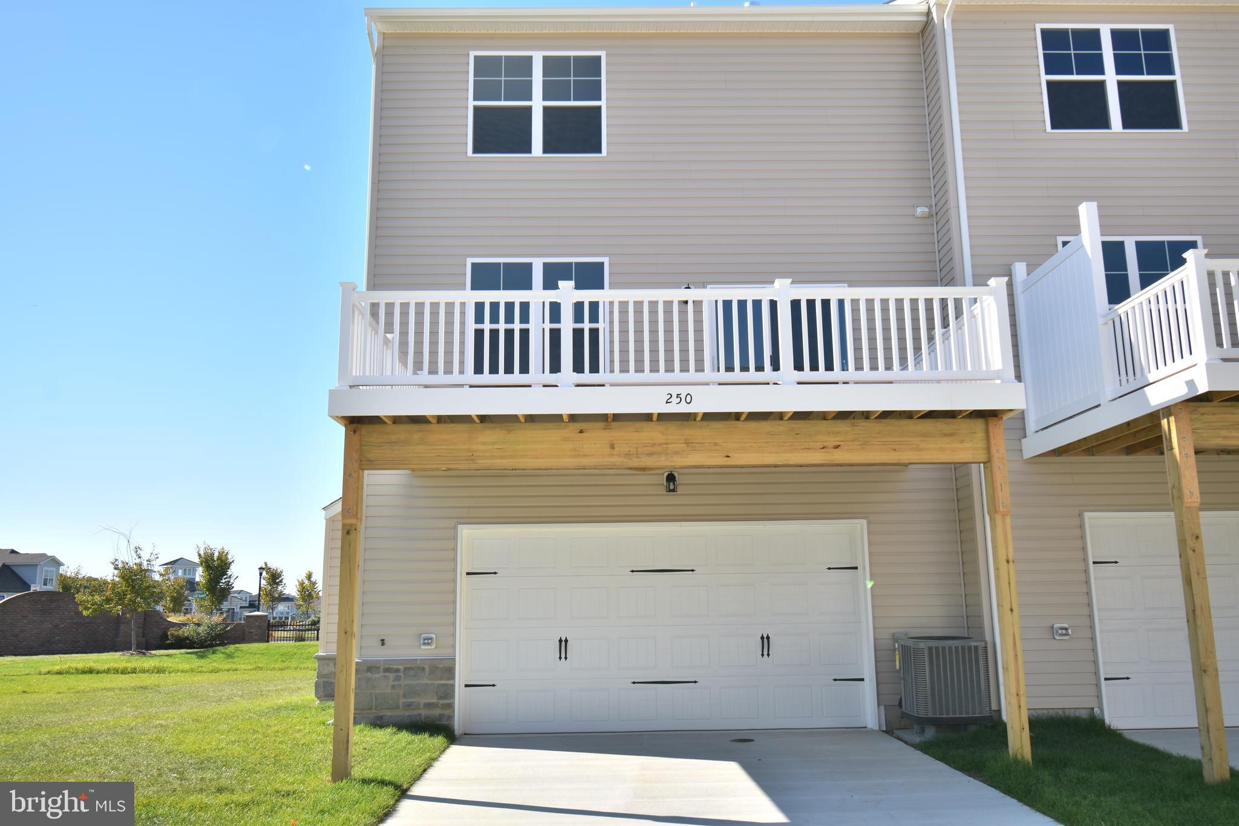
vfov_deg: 43.6
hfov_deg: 61.9
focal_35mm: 30
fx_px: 1032
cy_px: 413
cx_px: 620
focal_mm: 20
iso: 100
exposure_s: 1/250
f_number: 8
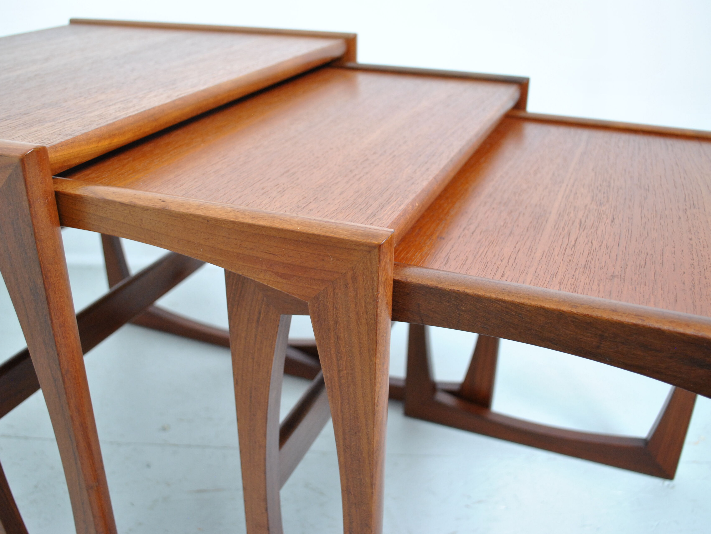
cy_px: 268
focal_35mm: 36
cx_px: 337
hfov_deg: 51.3
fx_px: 739
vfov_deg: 39.7
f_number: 4
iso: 500
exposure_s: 1/30
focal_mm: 22
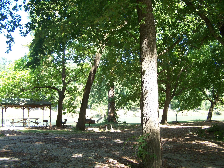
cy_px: 84
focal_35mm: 38
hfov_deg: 49.0
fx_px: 246
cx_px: 112
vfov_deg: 37.7
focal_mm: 6.3
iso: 80
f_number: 2.8
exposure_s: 1/125
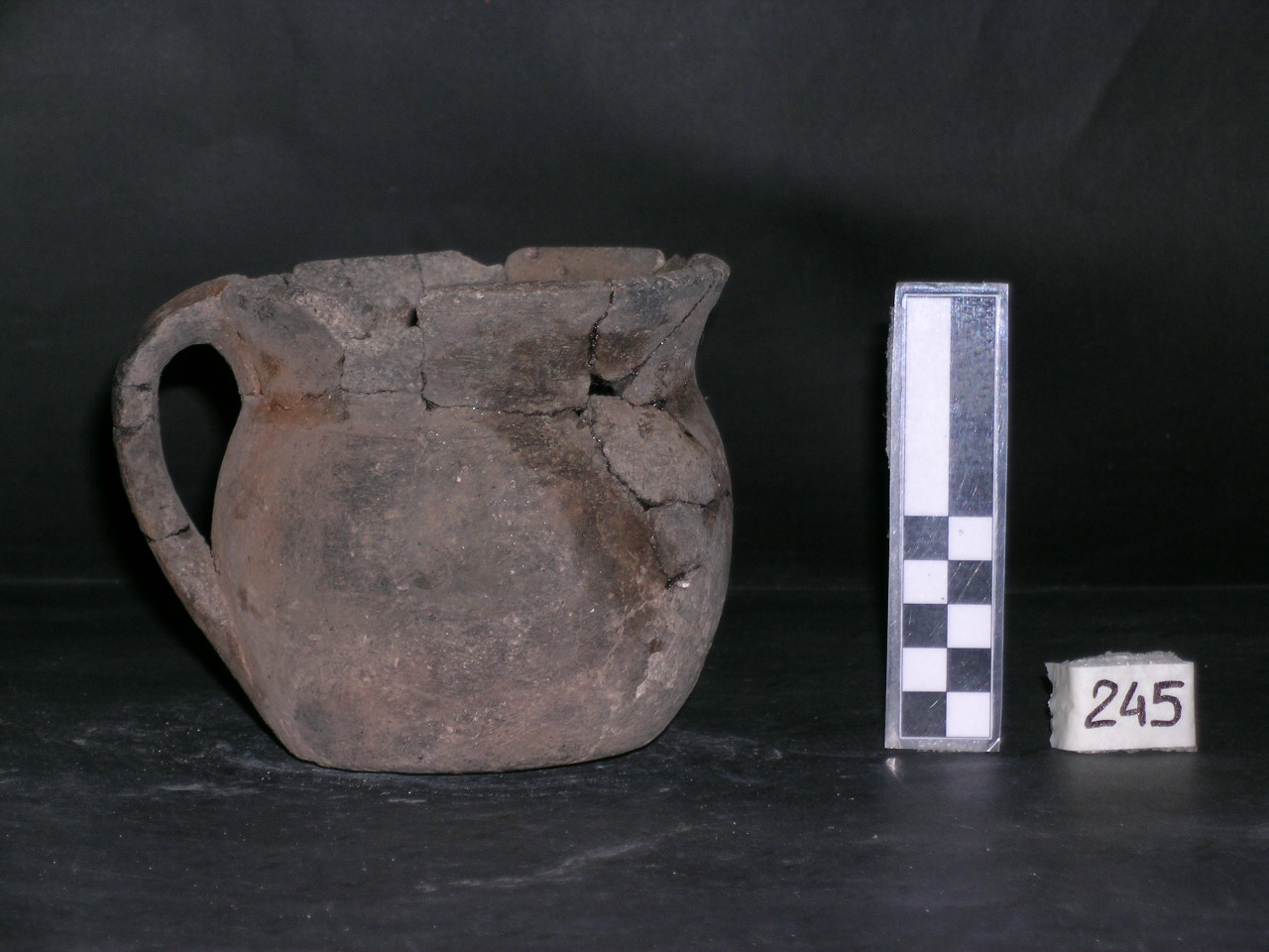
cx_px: 634
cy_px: 476
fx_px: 4252
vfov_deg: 12.8
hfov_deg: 17.0
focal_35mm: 116
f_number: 4.6
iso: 50
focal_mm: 24
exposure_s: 1/121
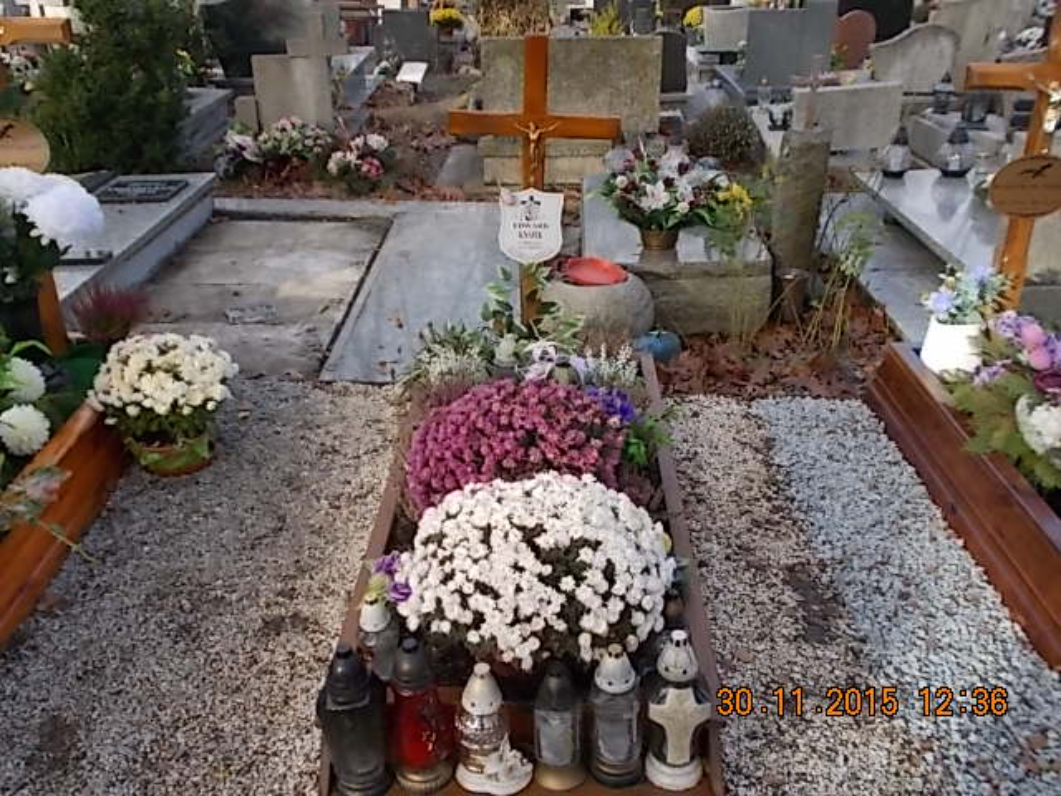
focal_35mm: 34
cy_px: 398
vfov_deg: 41.8
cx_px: 530
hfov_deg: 54.0
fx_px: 1042
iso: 80
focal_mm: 6
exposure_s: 1/125
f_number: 3.6
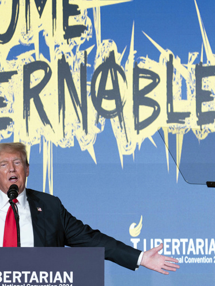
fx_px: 1854
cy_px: 107
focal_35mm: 224
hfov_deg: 6.6
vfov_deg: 8.8
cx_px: 13
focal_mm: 113
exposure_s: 1/40
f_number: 4.5
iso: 200
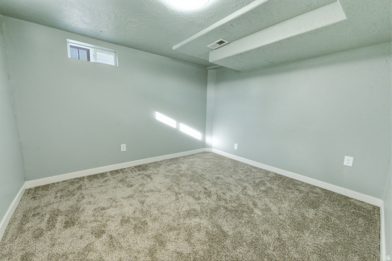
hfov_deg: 104.3
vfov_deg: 81.2
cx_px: 196
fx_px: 152
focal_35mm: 14
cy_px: 130
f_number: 9
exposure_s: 1/1000
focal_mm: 14
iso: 4500
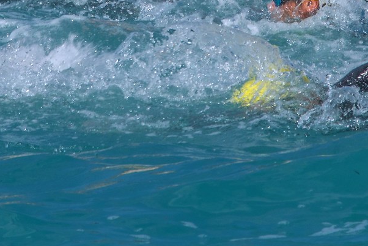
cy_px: -118
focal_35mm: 797
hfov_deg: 2.6
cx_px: 124
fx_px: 8151
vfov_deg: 1.7
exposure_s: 1/500
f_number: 11
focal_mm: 200
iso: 250
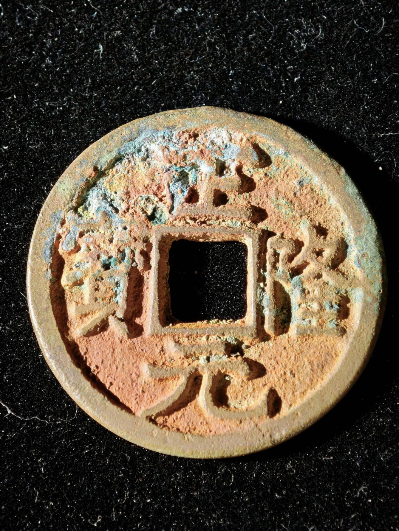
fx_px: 1659
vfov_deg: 18.2
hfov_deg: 13.7
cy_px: 266
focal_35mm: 108
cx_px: 200
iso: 400
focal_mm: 9
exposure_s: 1/100
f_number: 2
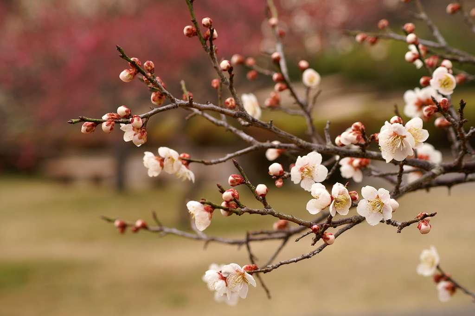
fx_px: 988
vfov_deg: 18.1
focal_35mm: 75
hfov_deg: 27.0
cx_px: 238
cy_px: 158
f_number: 5.6
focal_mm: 50
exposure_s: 1/320
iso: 100
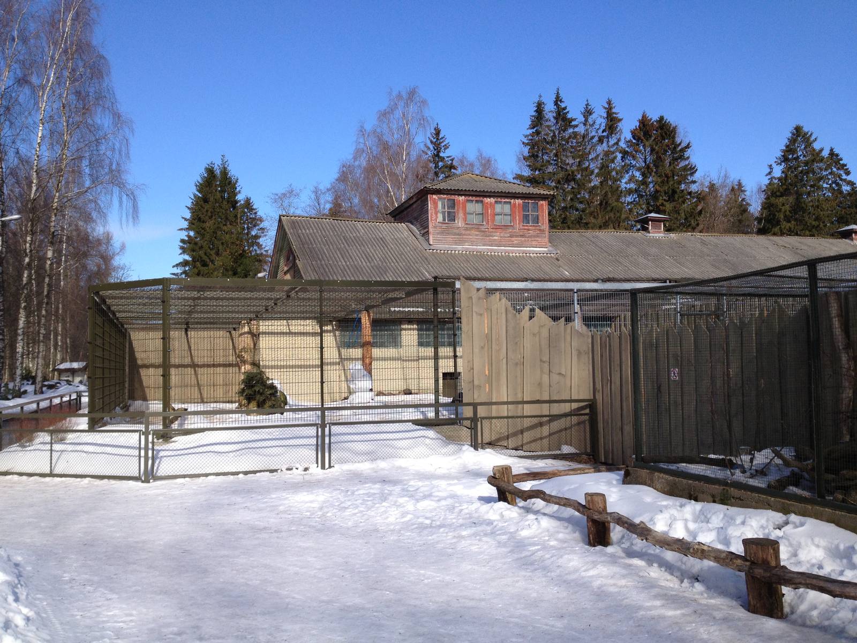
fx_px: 867
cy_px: 322
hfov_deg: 52.6
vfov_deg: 40.7
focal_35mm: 35
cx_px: 428
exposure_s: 1/1727
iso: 50
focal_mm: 4.28
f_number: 2.4
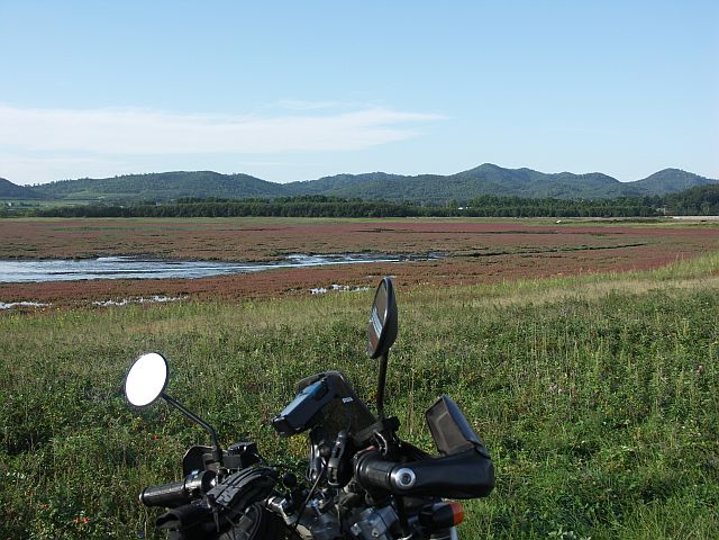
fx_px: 769
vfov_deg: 38.7
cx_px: 360
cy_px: 270
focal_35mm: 37
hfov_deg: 50.1
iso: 50
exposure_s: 1/200
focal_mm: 9.6
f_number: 5
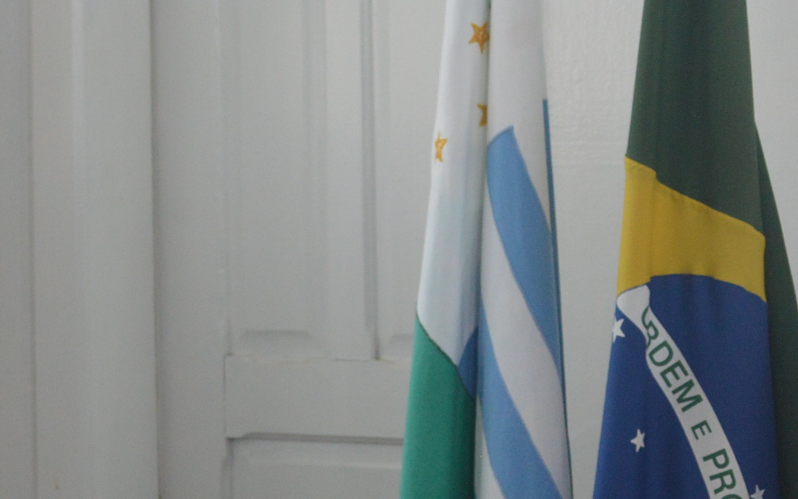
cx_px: 1072
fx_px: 3044
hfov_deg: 14.3
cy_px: 365
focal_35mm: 140
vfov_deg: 9.3
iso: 900
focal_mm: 32
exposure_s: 1/60
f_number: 4.8
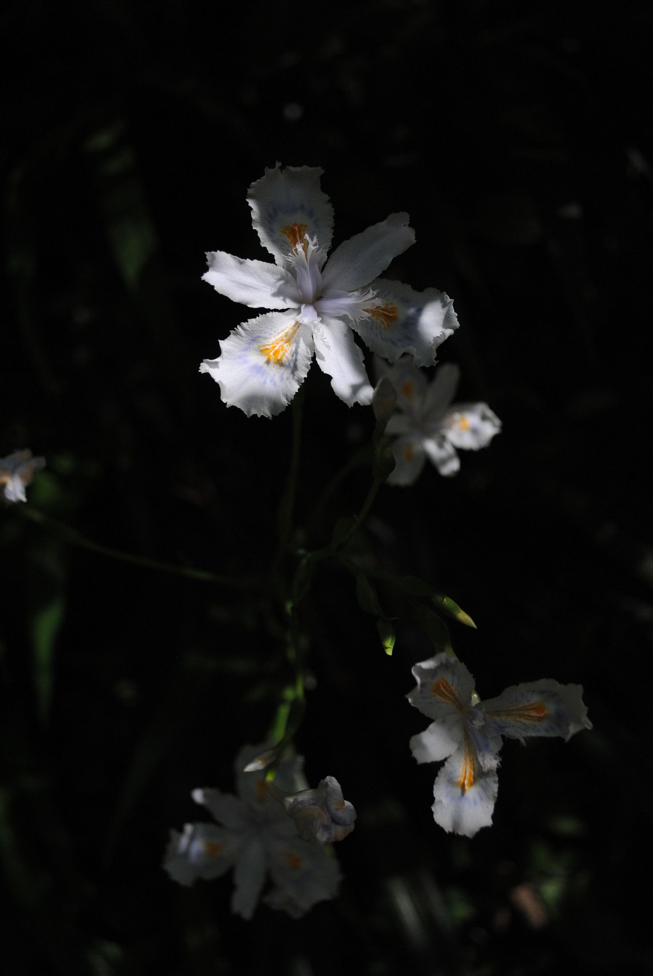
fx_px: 1221
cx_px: 326
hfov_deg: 30.0
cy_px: 488
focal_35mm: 45
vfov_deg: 43.6
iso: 400
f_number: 4.5
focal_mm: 30
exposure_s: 1/800
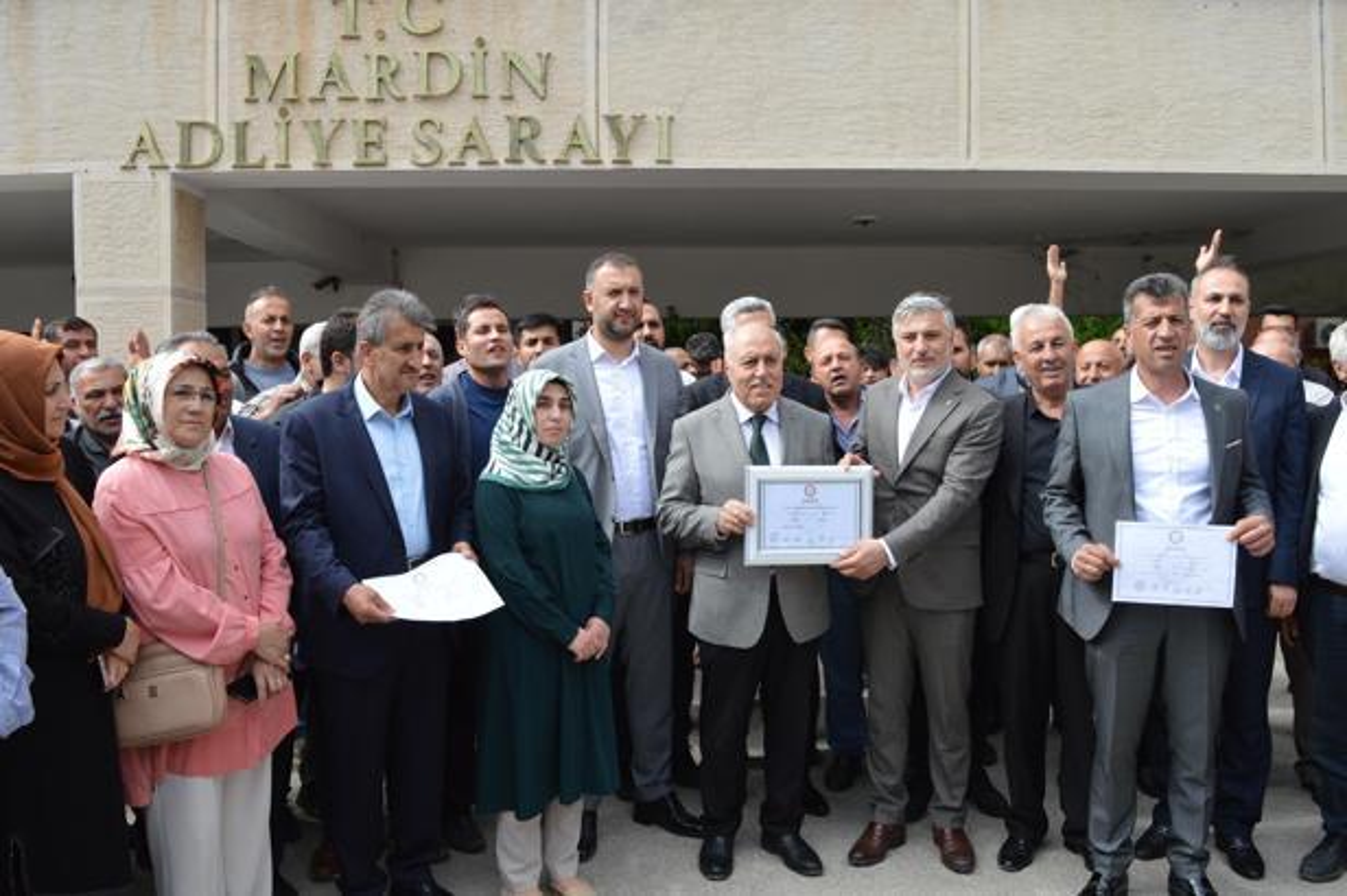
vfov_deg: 43.6
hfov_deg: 62.0
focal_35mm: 30
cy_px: 448
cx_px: 674
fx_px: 1122
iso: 100
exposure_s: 1/160
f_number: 6.3
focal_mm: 20
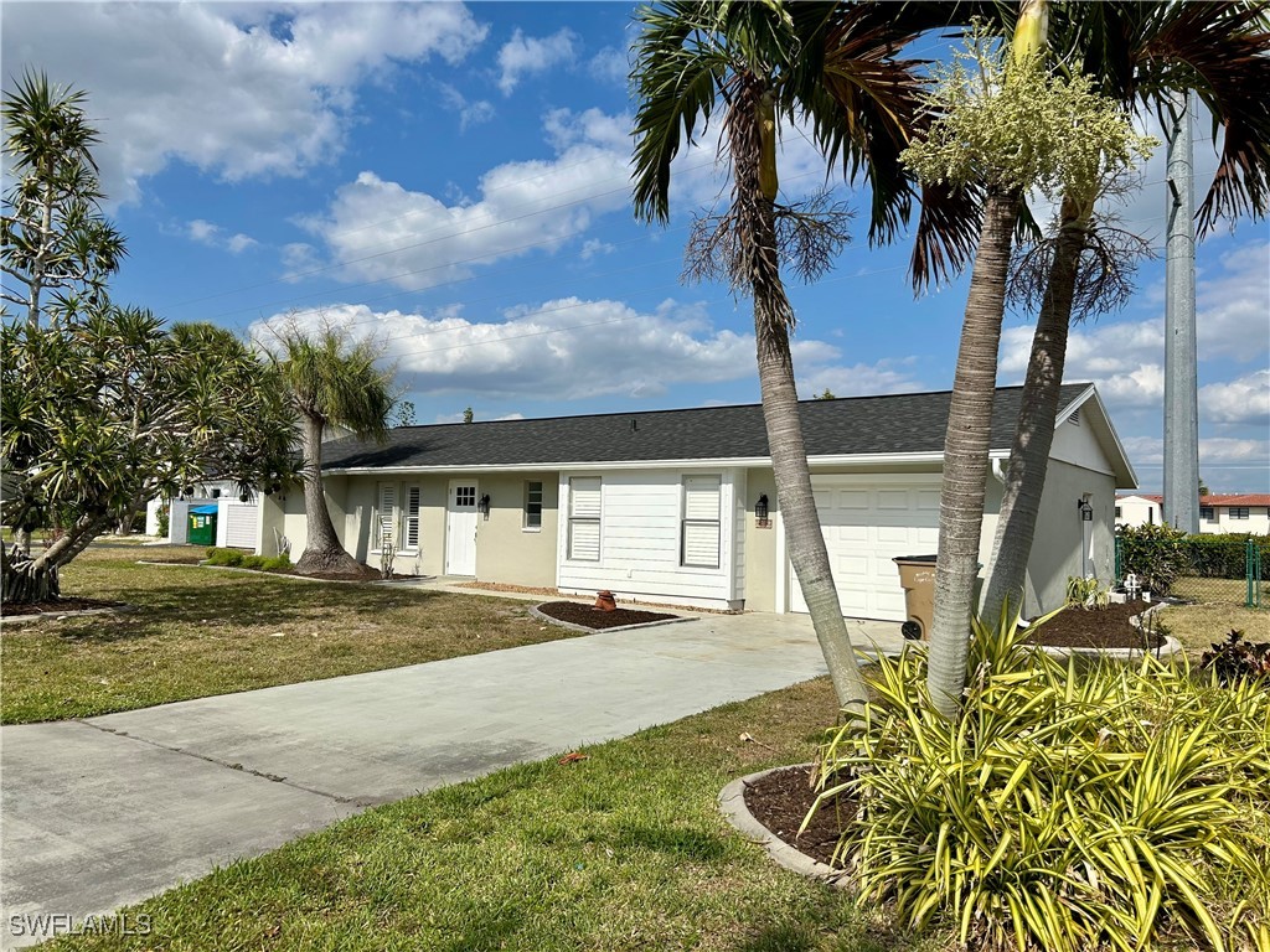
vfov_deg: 53.1
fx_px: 954
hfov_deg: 67.3
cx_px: 635
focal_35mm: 26
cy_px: 476
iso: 50
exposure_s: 1/8696
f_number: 1.5
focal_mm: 5.7
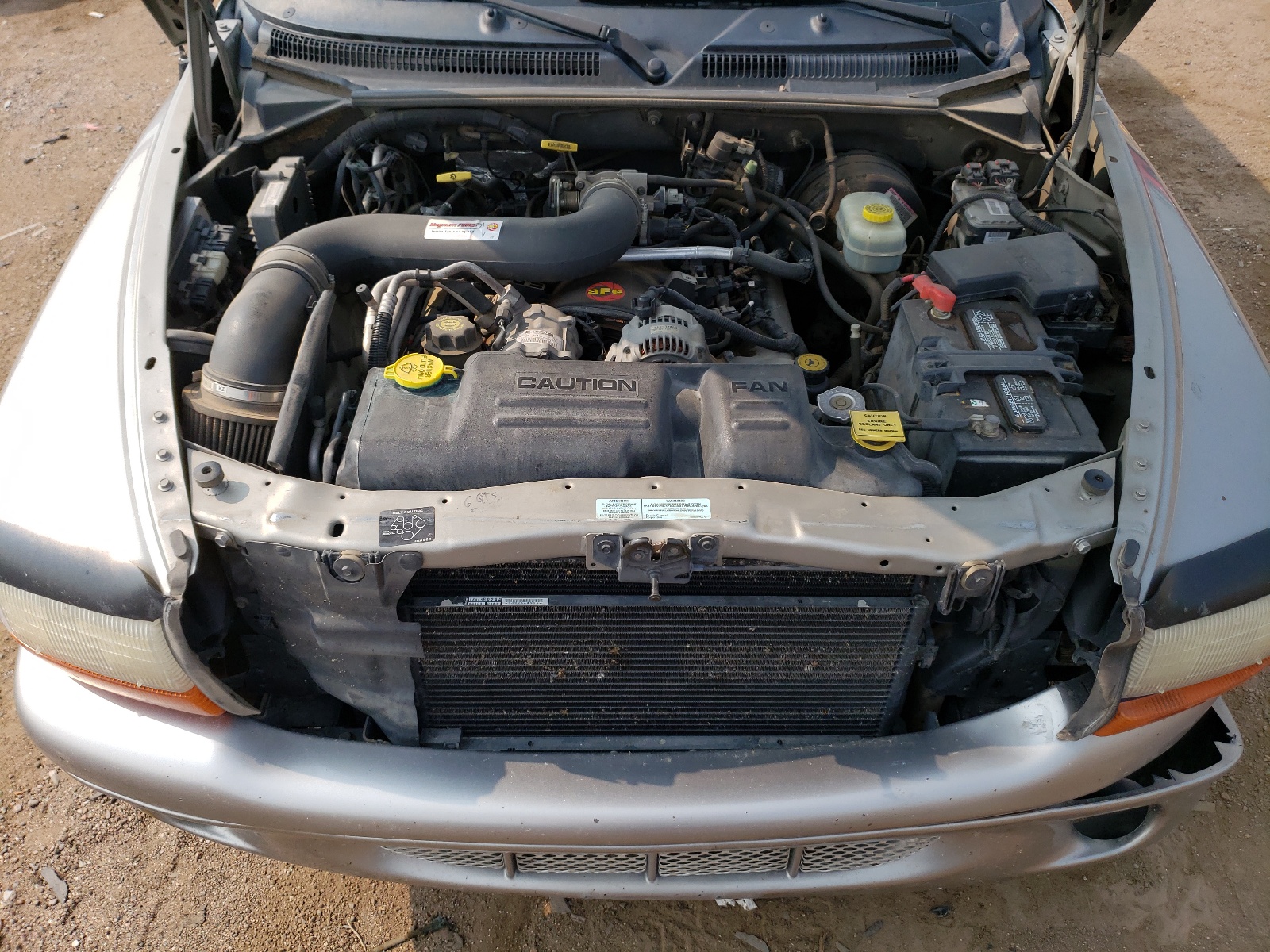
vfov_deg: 53.1
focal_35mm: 26
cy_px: 476
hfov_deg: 67.3
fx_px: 954
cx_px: 635
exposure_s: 1/1667
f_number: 1.5
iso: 50
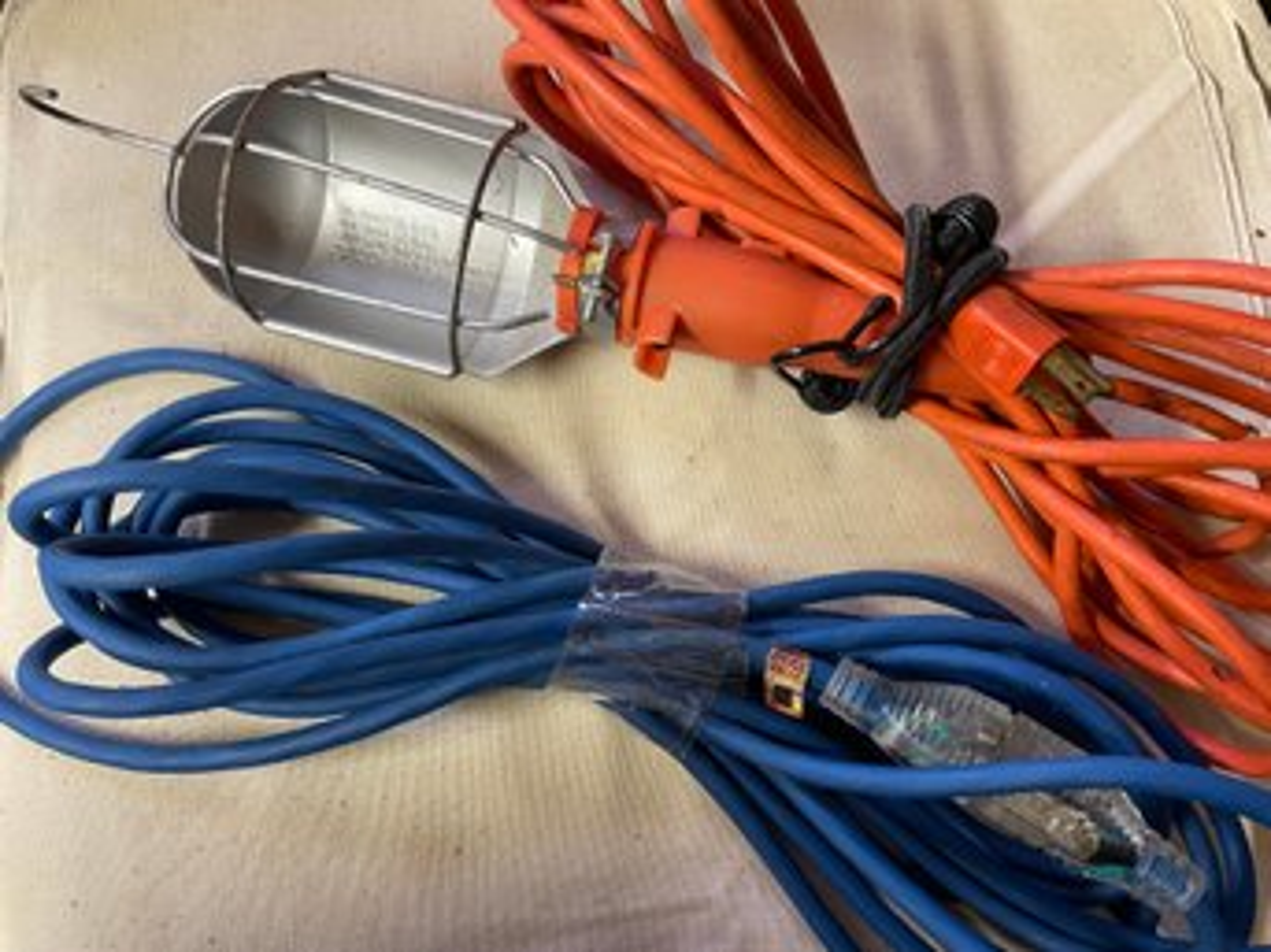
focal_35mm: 26
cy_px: 476
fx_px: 954
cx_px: 636
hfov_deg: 67.3
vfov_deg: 53.0
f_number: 1.6
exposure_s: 1/60
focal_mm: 4.2
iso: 160
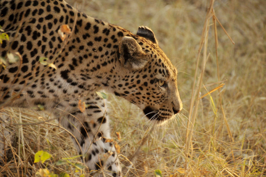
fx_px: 3321
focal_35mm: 450
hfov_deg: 4.6
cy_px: 88
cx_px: 133
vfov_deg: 3.0
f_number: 6.3
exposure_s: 1/250
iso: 720
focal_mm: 300
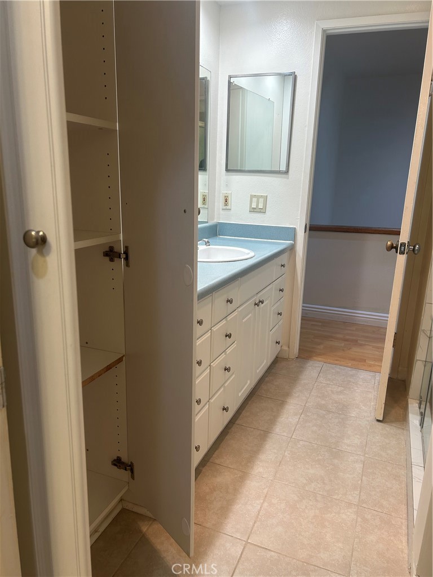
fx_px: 434
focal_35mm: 26
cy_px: 288
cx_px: 216
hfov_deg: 53.1
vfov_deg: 67.3
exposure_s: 1/120
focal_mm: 5.7
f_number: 1.5
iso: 64
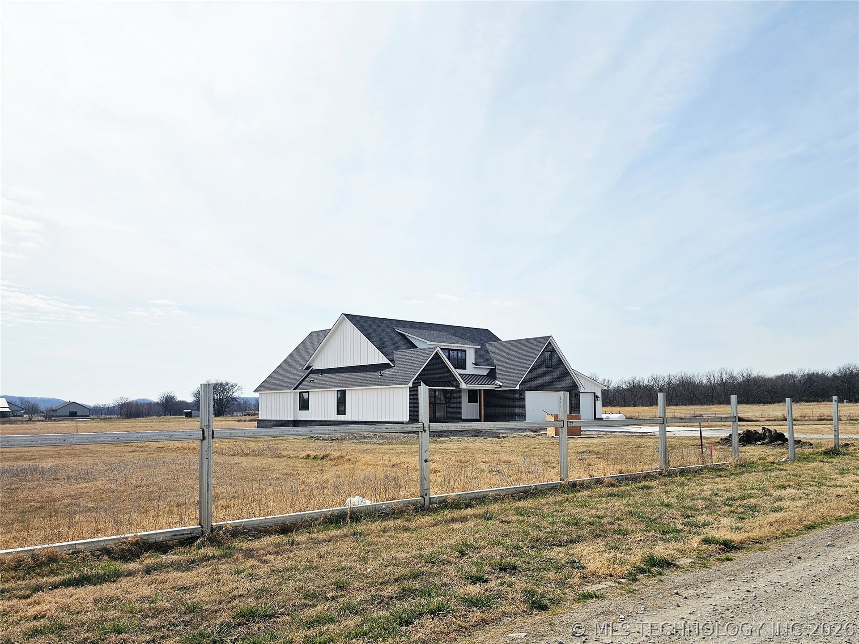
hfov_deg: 73.9
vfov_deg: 58.9
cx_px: 430
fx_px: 571
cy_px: 322
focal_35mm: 23
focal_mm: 6.3
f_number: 1.7
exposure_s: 1/2500
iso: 10
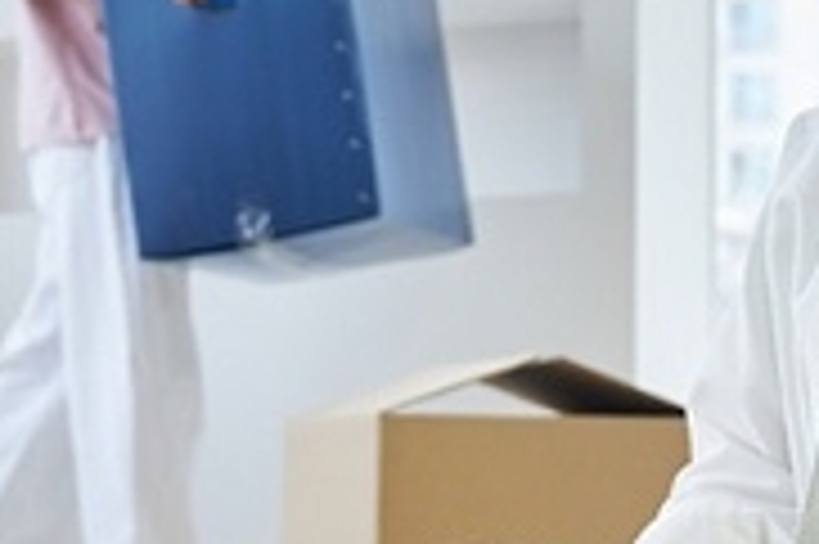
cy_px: 317
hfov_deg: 17.4
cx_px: 405
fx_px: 2682
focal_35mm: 118
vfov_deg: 11.6
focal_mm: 37
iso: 400
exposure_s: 1/320
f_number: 2.8
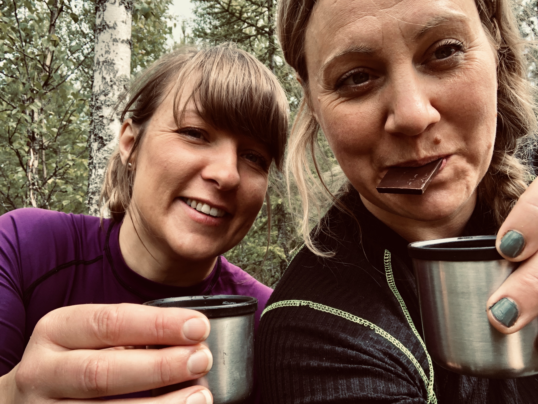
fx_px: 498
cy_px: 202
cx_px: 269
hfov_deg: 56.8
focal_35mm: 32
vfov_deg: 44.2
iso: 20
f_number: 2.2
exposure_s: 1/165
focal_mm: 2.87
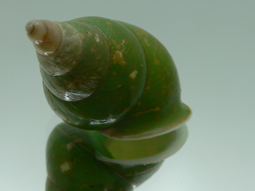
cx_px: 101
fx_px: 420
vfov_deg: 25.6
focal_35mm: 57
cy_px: 83
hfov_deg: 33.7
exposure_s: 1/80
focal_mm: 4.6
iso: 80
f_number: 2.8
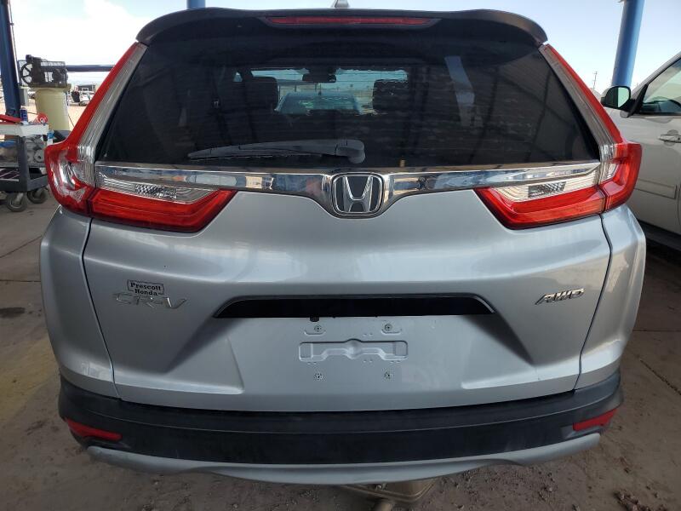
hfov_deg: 67.3
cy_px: 256
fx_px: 511
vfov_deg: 53.1
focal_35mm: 26
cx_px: 340
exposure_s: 1/1429
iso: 50
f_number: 1.5
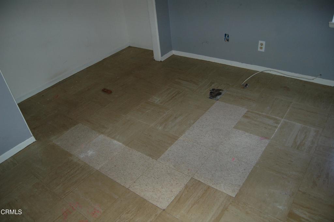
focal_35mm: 27
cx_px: 167
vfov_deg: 47.9
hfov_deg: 67.4
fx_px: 250
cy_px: 111
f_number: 3.5
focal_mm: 18
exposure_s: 1/60
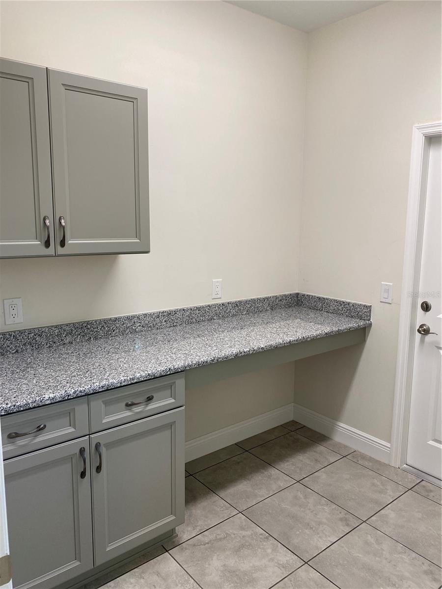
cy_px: 294
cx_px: 221
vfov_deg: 67.3
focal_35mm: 26
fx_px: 443
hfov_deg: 53.1
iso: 100
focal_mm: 4.25
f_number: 1.8
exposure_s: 1/120
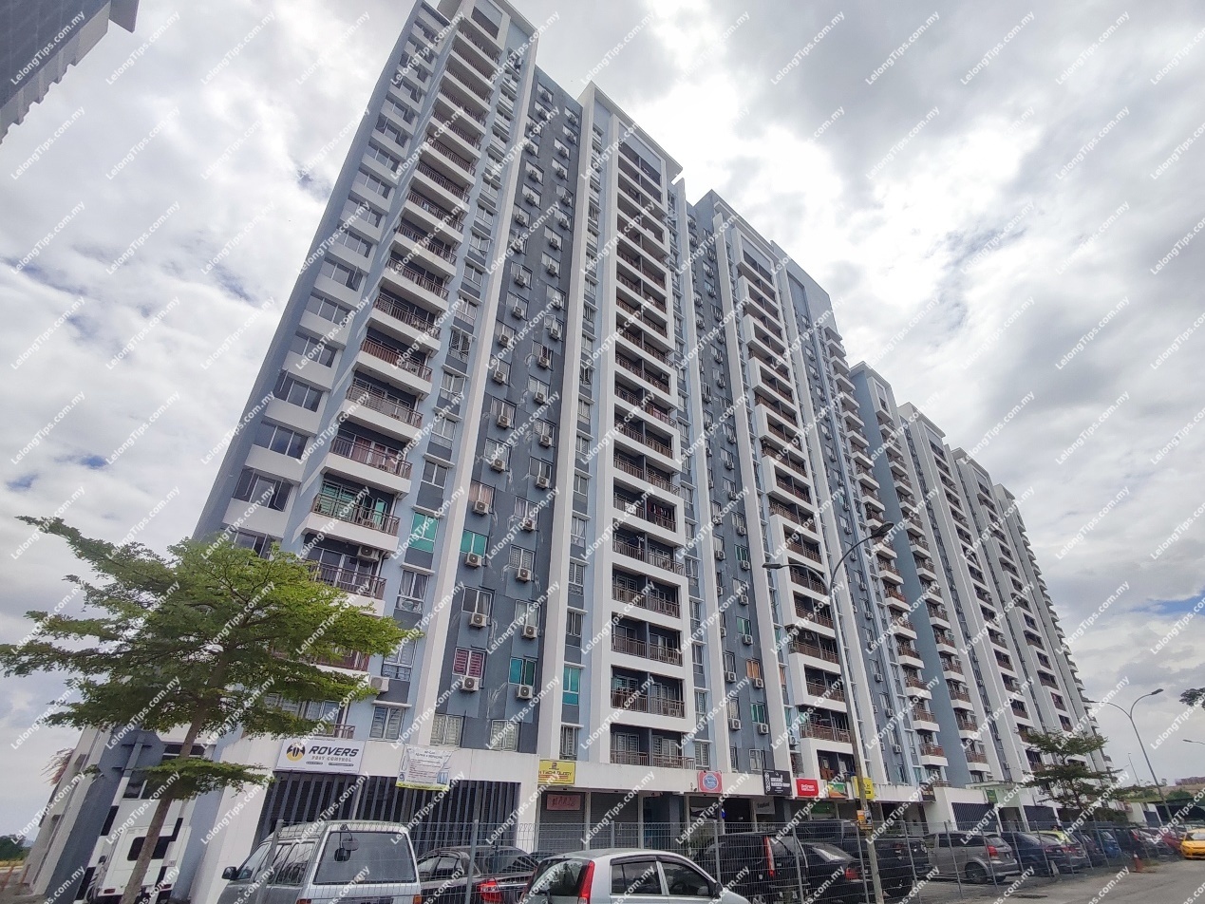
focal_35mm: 16
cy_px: 452
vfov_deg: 78.1
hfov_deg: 94.5
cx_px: 602
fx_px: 557
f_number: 2.2
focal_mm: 1.65
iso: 50
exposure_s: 1/3770
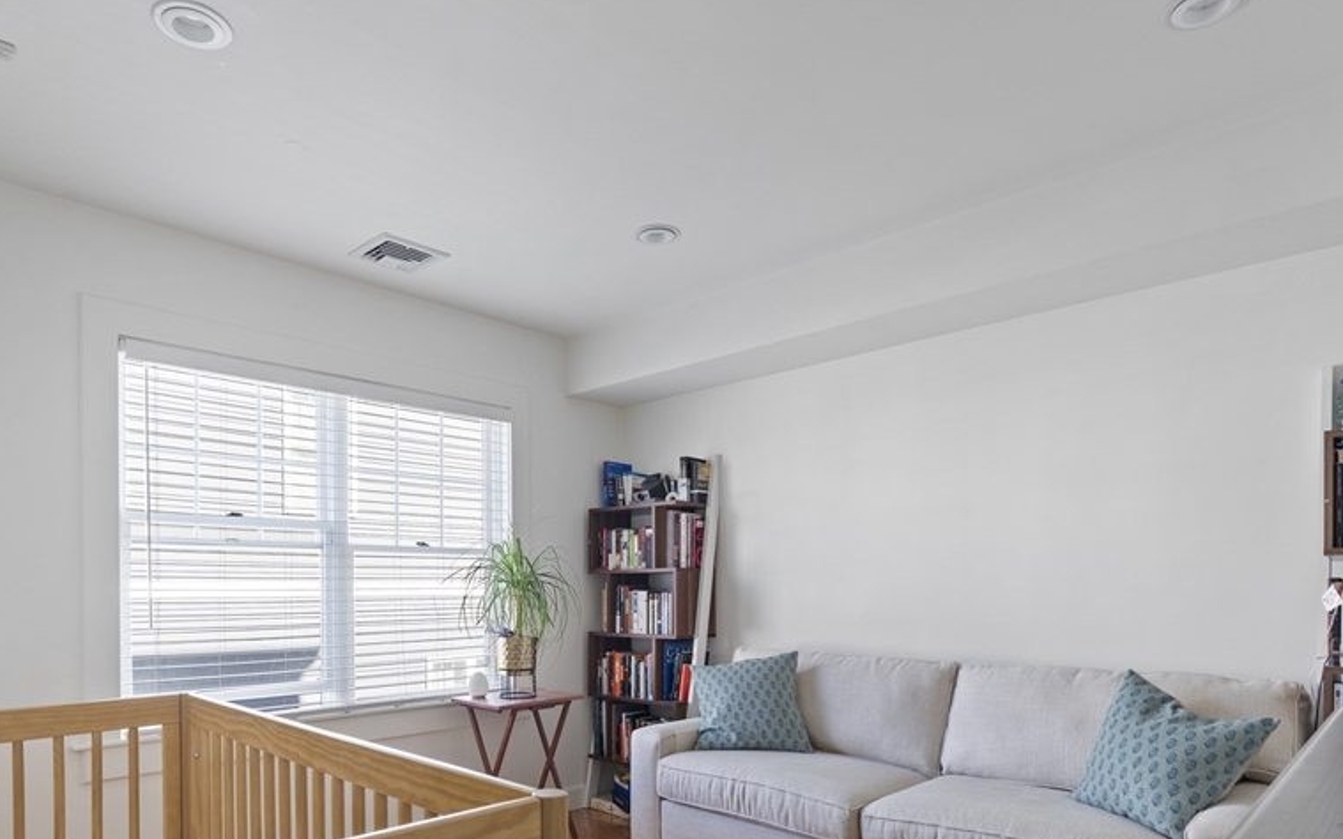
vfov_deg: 52.3
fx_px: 830
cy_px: 578
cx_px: 614
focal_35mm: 23
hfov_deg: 77.8
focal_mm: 16.5
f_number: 7.1
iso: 320
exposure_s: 1/1.67
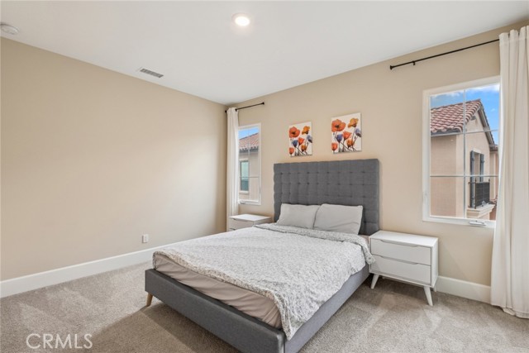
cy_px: 176
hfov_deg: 100.4
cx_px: 264
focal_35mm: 15
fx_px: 220
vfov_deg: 77.4
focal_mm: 10
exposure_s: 1/8
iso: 200
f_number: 8
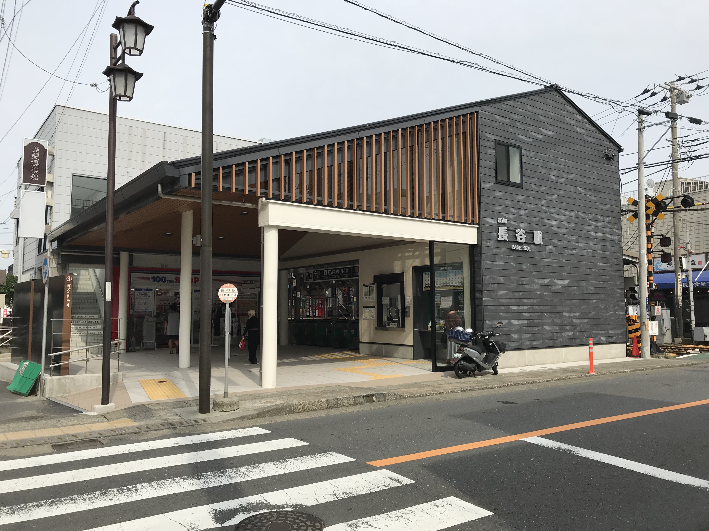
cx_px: 354
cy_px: 266
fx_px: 573
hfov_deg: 63.4
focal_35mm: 28
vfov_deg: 49.7
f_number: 1.8
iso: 20
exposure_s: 1/2283
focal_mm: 3.99
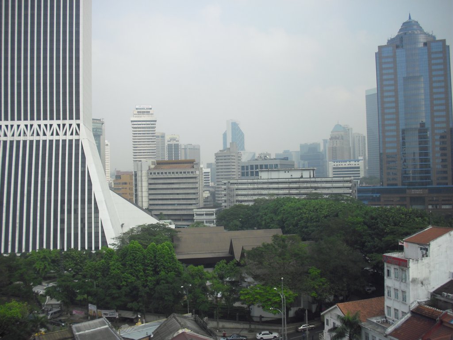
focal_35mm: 38
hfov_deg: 49.0
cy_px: 170
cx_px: 226
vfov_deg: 37.7
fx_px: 497
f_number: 8
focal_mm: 6.2
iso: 100
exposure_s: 1/160
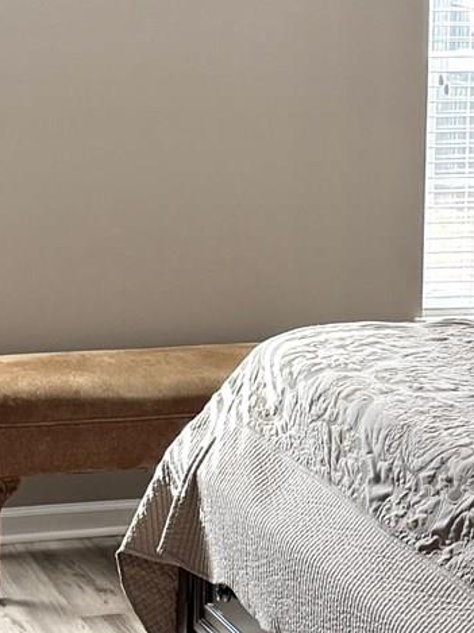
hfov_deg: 12.5
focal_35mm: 118
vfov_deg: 16.4
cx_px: 234
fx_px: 2157
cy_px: 20
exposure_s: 1/187
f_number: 1.78
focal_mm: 6.76
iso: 100
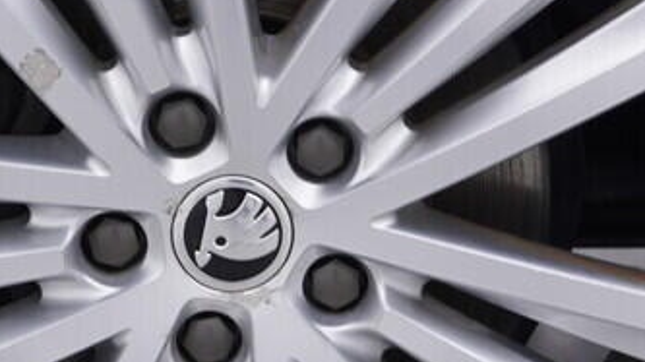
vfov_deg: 7.4
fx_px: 2787
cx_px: 306
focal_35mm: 163
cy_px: 192
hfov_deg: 13.2
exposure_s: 1/60
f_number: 3.5
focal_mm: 24
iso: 125
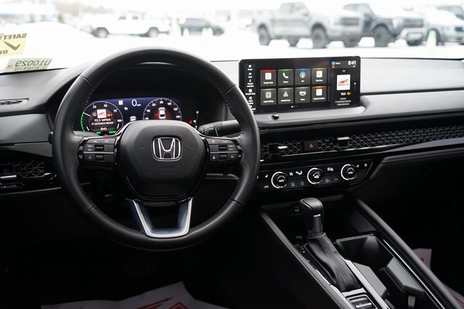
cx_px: 232
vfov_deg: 34.2
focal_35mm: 39
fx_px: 503
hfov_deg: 49.5
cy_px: 154
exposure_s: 1/60
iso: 500
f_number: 4
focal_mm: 39
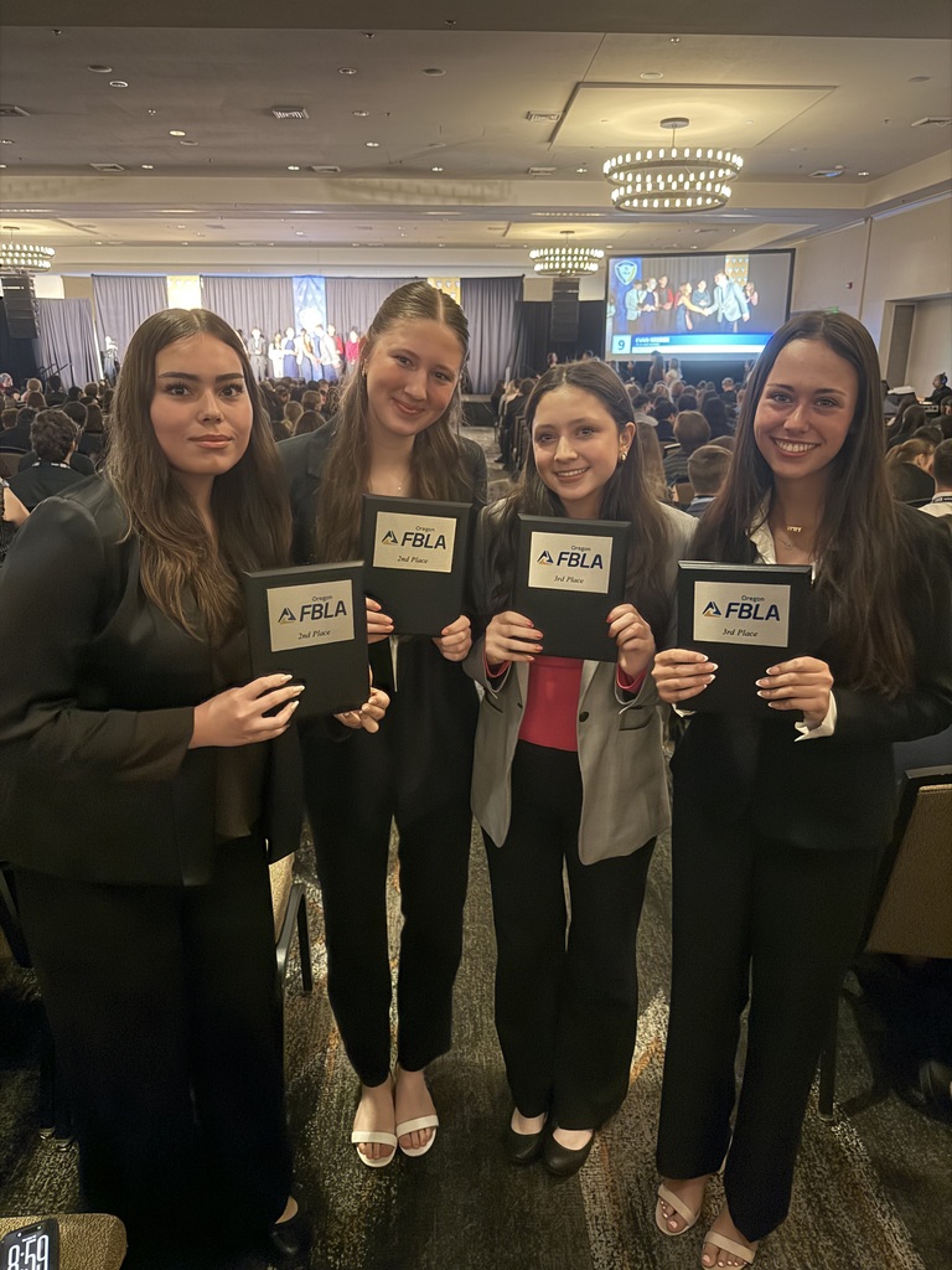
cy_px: 635
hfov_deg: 56.8
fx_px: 880
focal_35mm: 24
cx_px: 476
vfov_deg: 71.6
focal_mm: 6.76
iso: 2000
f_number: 1.78
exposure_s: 1/26
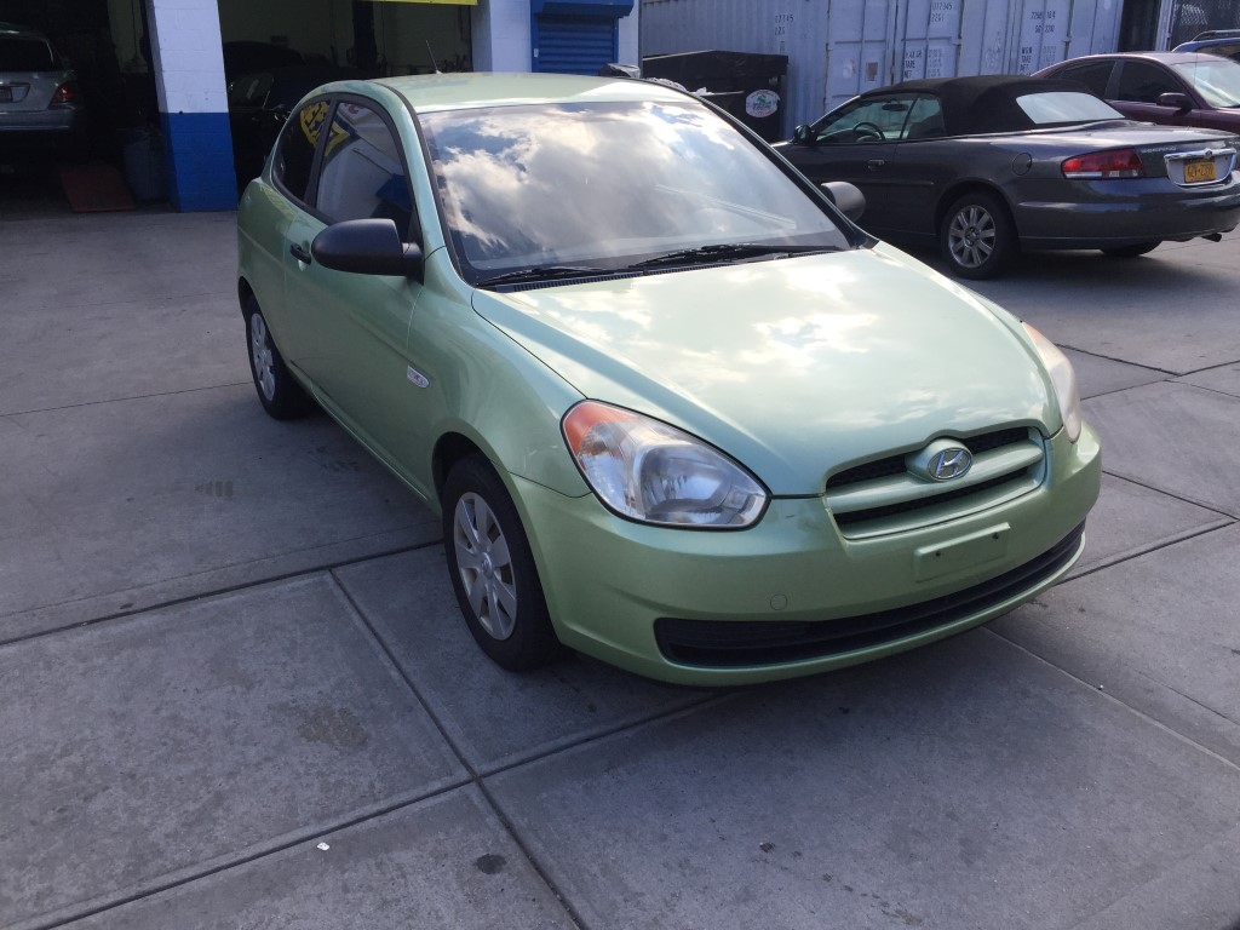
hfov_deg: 61.7
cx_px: 620
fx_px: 1039
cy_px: 465
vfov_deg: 48.2
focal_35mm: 29
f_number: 2.2
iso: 32
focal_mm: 4.15
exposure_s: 1/807
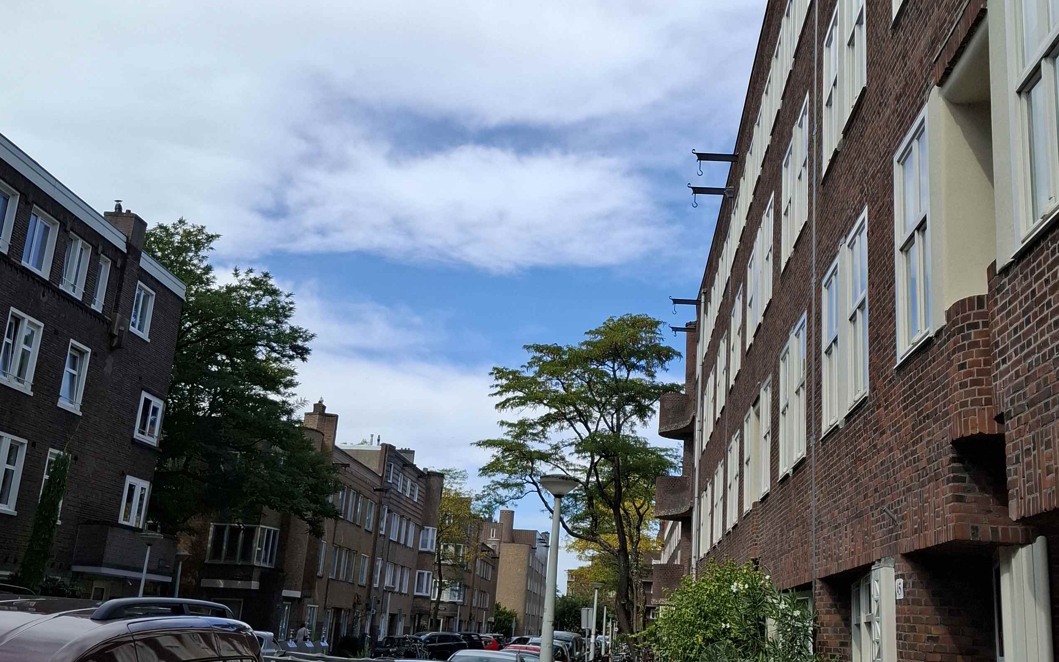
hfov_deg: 50.2
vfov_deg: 32.7
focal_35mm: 39
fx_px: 1126
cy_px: 283
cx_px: 619
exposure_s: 1/1838
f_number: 1.8
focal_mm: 5.54
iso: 50
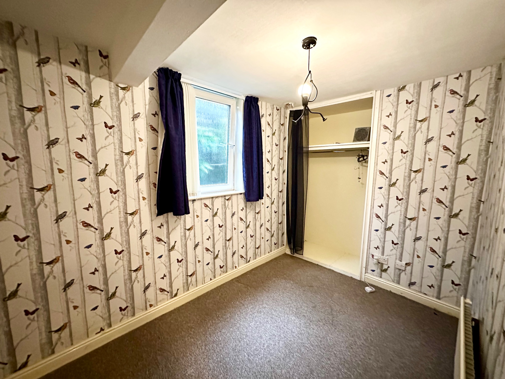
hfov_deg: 102.1
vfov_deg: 85.7
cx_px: 252
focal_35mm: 14
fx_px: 204
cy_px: 190
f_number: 2.2
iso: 1000
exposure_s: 1/50
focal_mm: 2.22
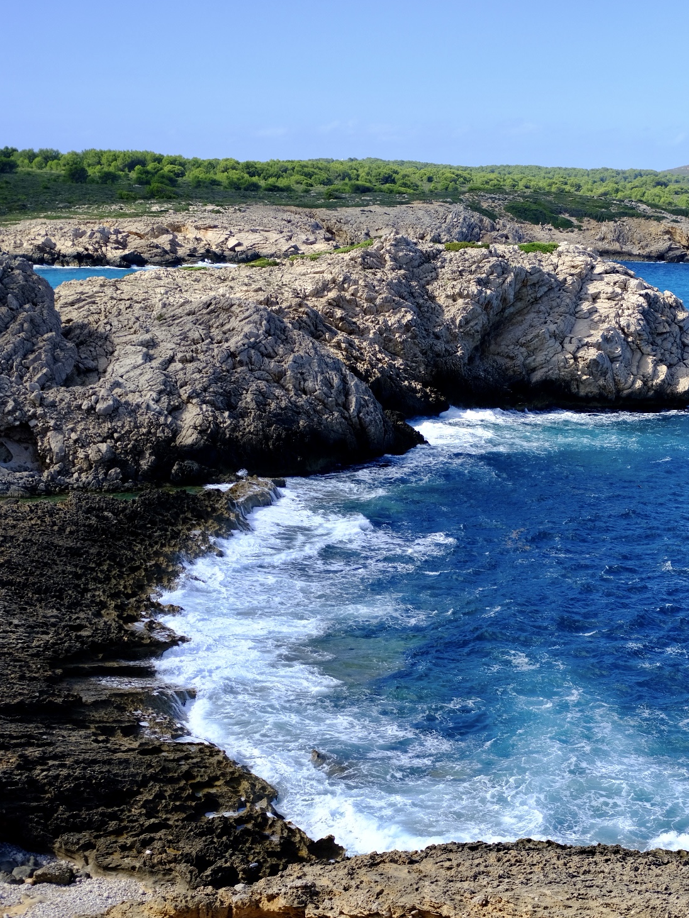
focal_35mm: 62
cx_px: 371
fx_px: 1645
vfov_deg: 31.1
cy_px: 555
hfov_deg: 23.6
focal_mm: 35
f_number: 2
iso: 200
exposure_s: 1/4700
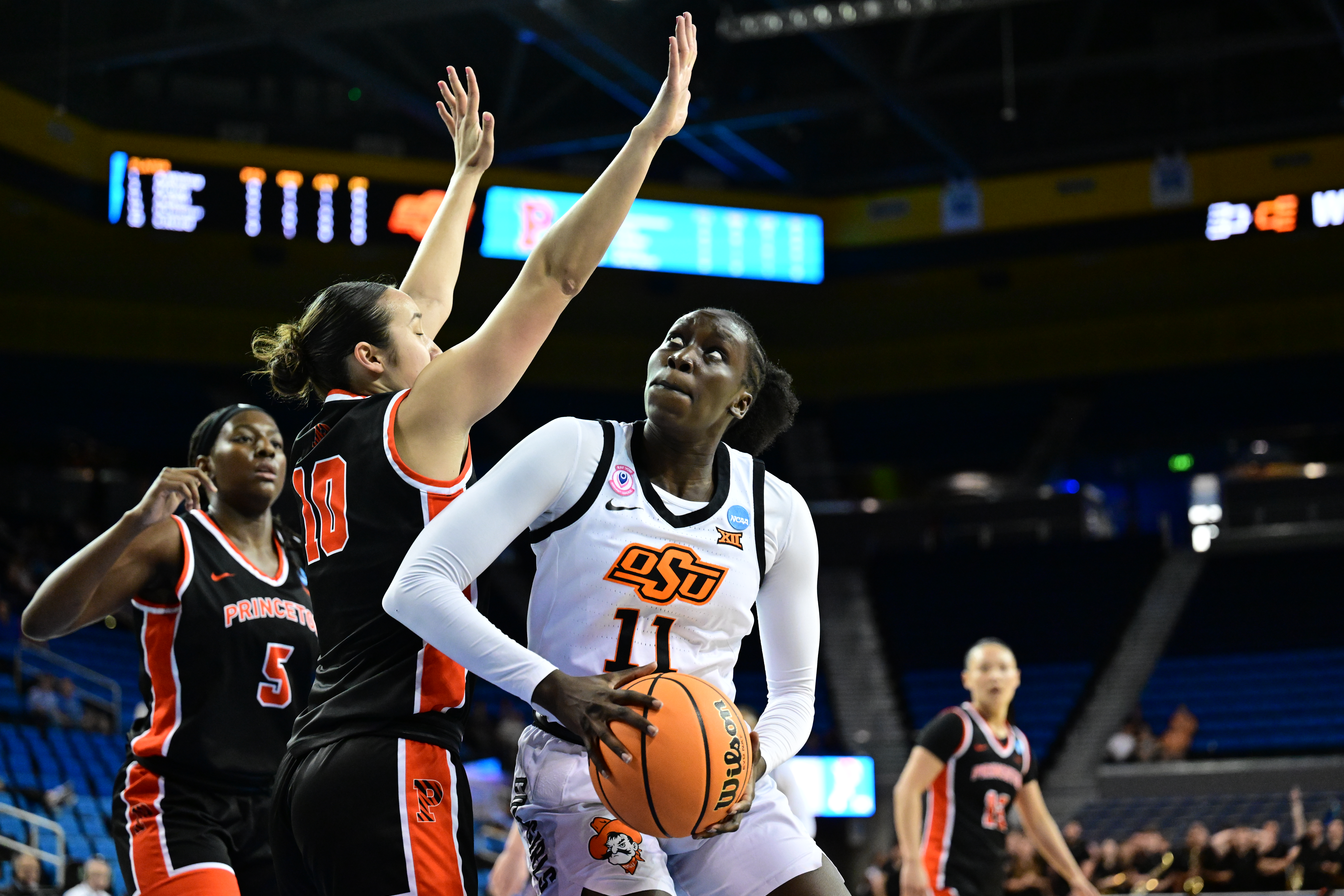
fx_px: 2650
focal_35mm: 71
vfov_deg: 19.2
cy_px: 451
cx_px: 665
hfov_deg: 28.5
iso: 6400
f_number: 2.8
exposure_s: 1/1600
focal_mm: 70
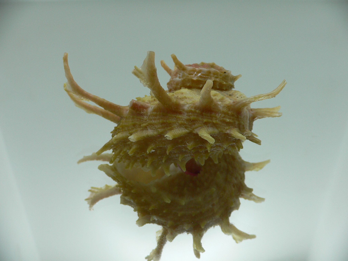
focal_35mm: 35
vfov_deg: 40.7
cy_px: 130
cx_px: 174
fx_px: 352
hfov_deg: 52.6
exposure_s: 1/80
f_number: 2.8
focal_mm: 4.6
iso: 80
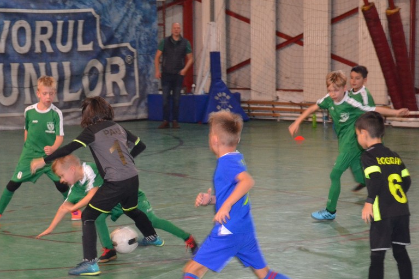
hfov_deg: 17.8
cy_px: 229
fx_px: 1338
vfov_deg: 11.9
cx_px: 149
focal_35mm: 115
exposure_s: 1/60
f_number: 5.3
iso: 2200
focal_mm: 46
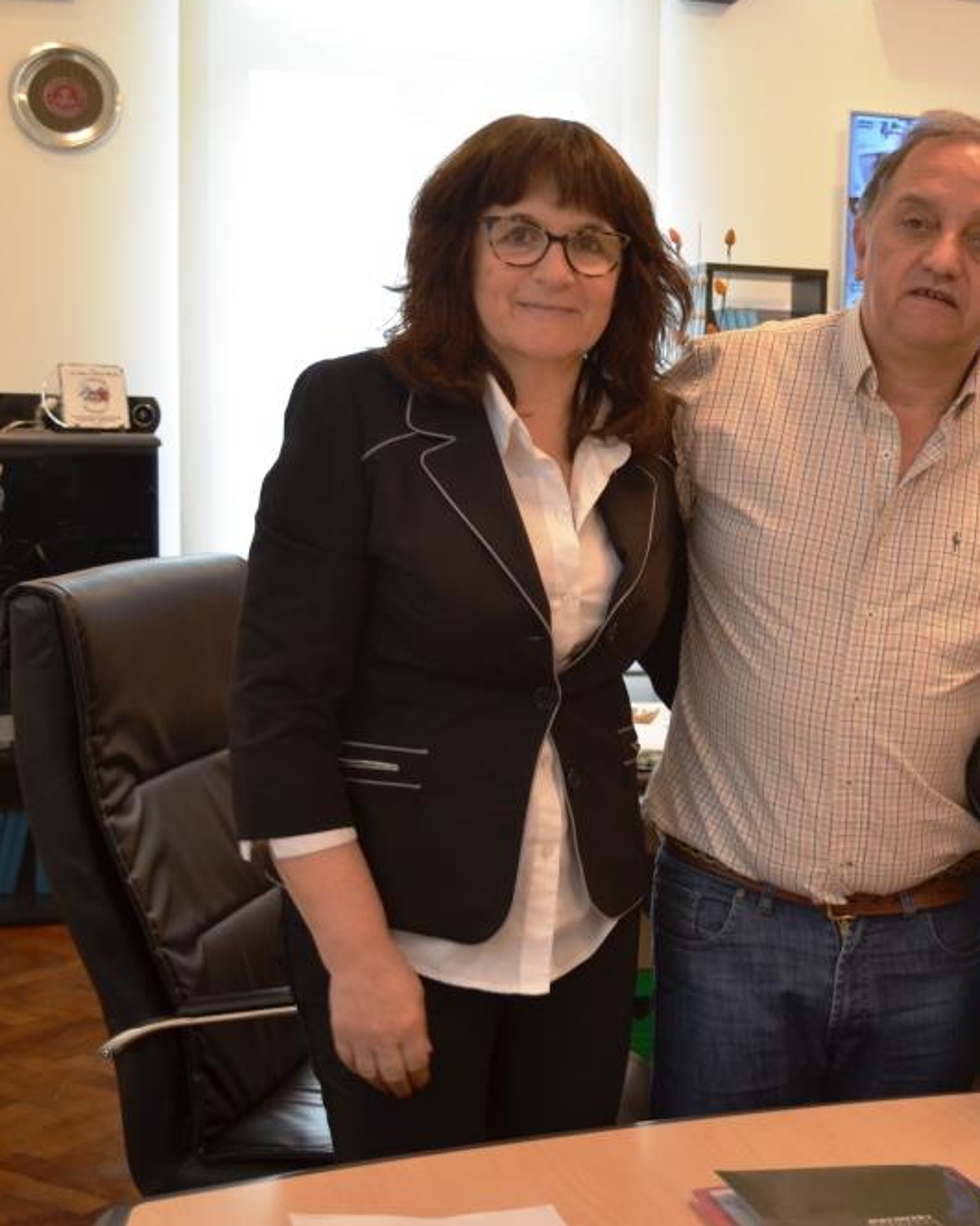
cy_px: 602
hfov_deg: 28.2
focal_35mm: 52
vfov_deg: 36.0
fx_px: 1886
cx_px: 855
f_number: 4
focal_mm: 24
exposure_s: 1/60
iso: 450
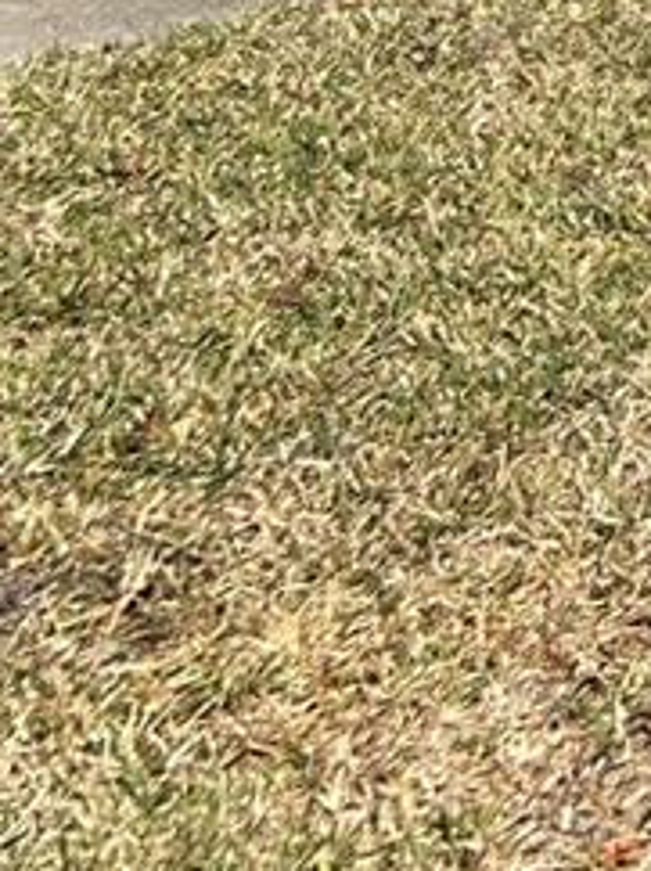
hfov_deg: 10.0
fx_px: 3240
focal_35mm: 129
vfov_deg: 13.2
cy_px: -871
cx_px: 1590
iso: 50
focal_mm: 5.7
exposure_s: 1/5076
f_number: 1.5
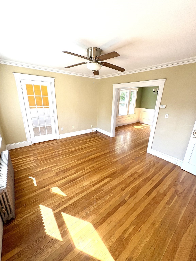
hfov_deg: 85.7
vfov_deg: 102.1
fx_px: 106
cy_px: 130
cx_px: 98
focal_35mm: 14
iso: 125
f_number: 2.2
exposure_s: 1/111
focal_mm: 2.22
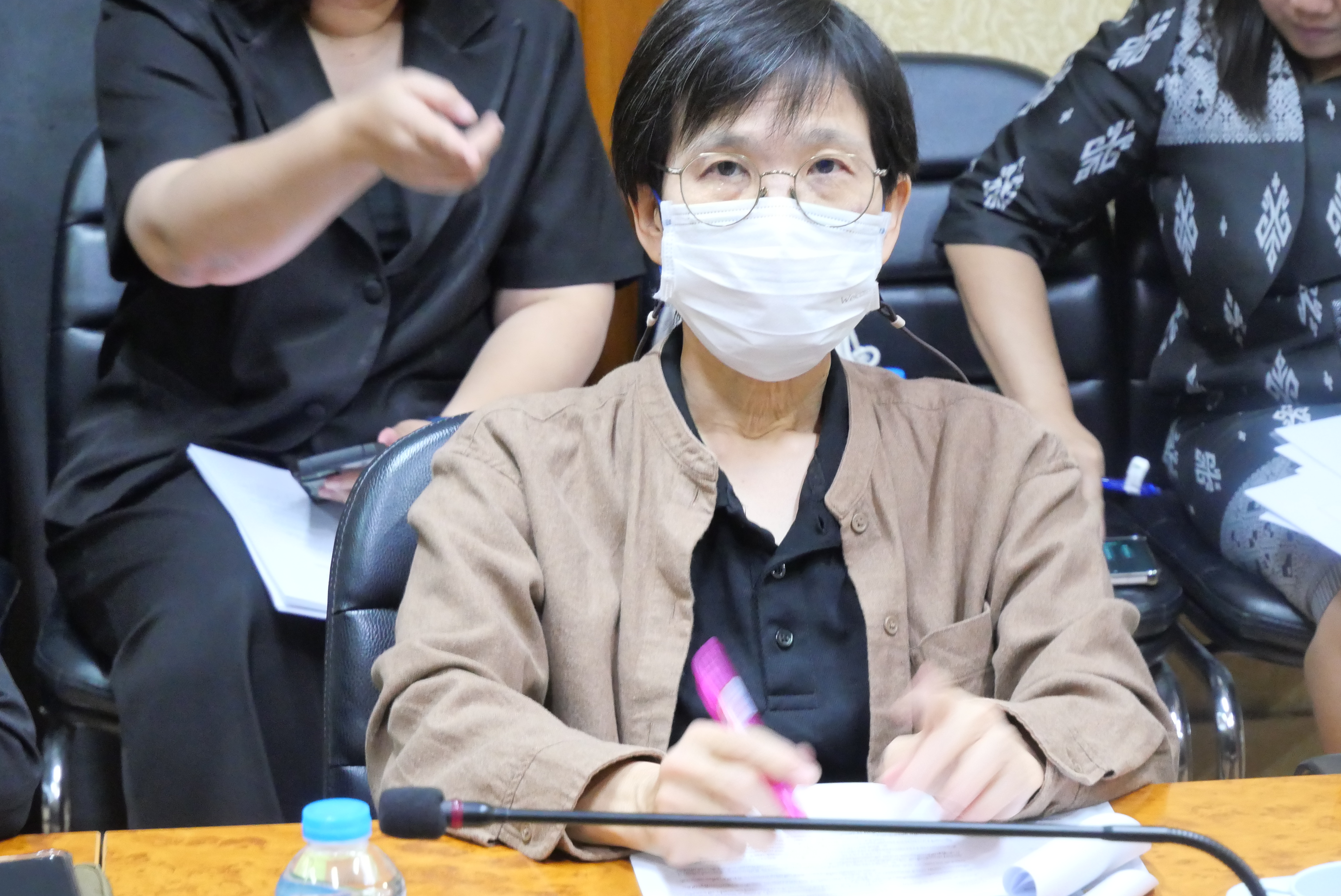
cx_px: 712
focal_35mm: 130
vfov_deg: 10.6
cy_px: 389
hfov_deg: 15.8
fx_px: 4845
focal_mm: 52
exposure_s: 1/13
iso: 3200
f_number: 5.6
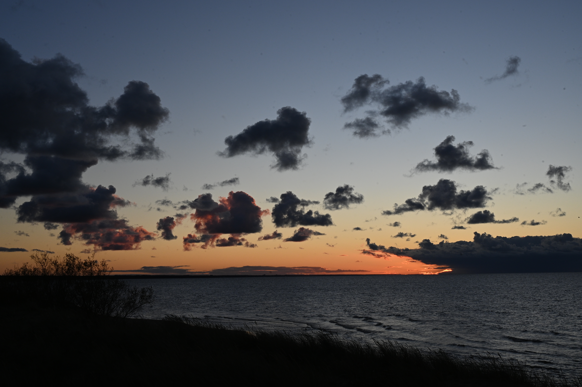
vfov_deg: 29.8
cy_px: 194
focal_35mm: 45
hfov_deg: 43.6
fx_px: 727
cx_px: 291
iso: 450
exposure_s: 1/100
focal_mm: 45
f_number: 20
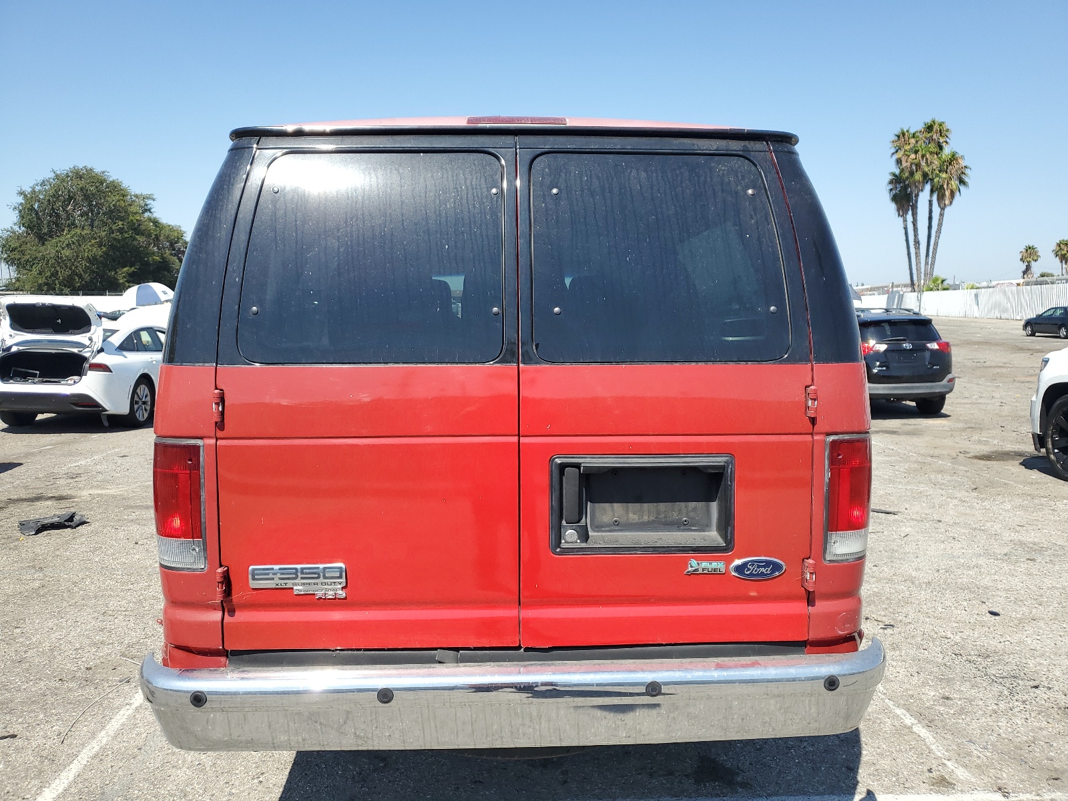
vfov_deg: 53.1
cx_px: 534
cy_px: 400
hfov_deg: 67.3
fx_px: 802
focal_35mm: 26
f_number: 1.5
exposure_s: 1/2000
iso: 50
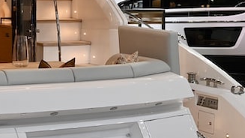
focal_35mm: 95
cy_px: 21
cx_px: -4
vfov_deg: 12.7
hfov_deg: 21.6
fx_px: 617
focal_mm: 29
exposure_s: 1/100
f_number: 7.1
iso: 800
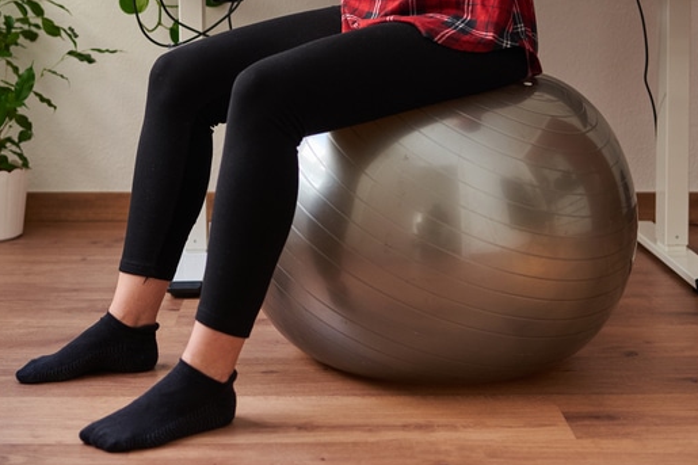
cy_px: 24
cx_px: 333
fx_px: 1318
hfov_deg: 29.7
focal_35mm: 68
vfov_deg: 19.5
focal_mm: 35
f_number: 2.5
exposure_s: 1/250
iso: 400
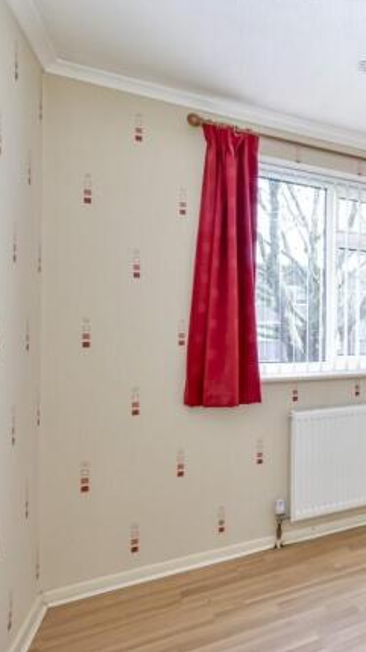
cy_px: 323
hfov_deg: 34.7
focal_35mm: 24
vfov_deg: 76.3
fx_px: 414
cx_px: 467
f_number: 8
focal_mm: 10
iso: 640
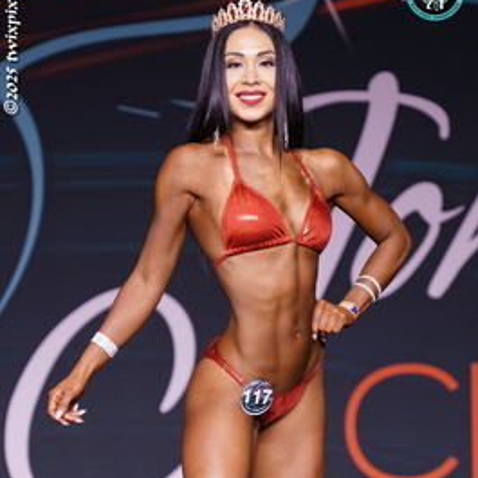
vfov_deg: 11.3
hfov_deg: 11.3
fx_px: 2406
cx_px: 239
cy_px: 314
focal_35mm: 154
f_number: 4
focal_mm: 120
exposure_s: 1/200
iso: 1250
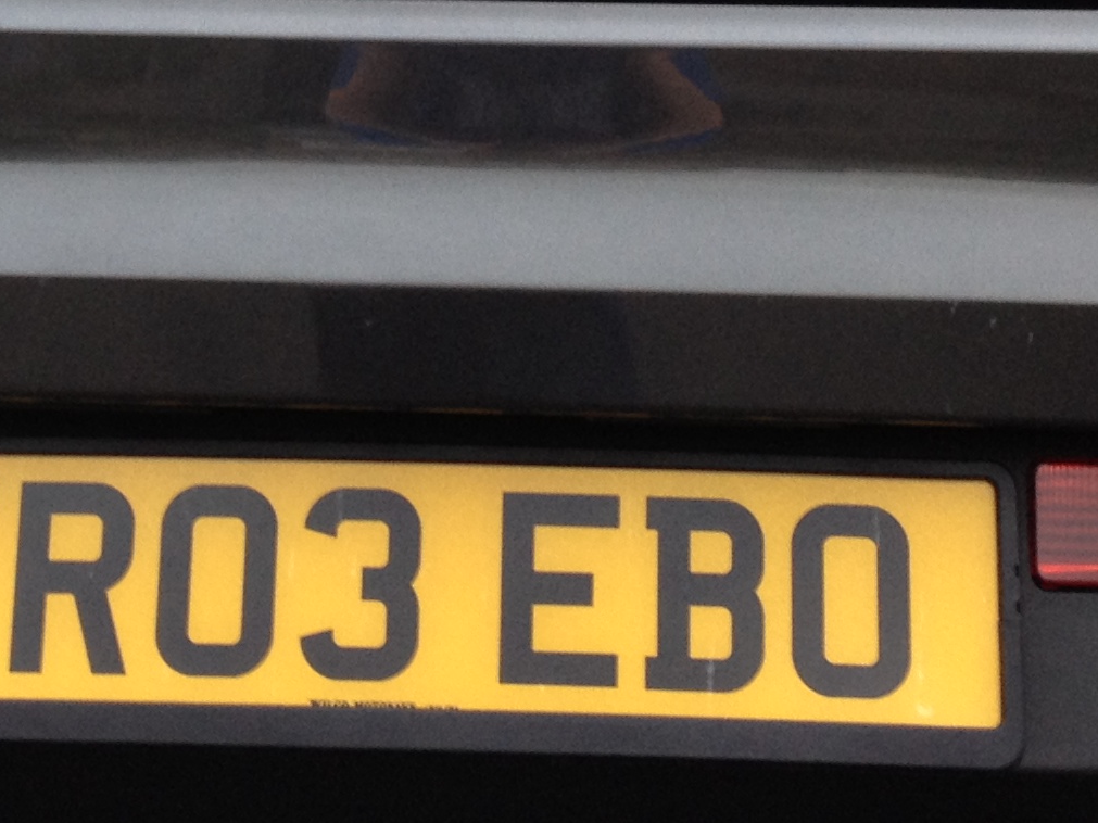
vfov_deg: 12.9
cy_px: -61
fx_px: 3584
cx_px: 392
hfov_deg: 17.4
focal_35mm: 113
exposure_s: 1/20
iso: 80
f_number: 2.4
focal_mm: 4.28
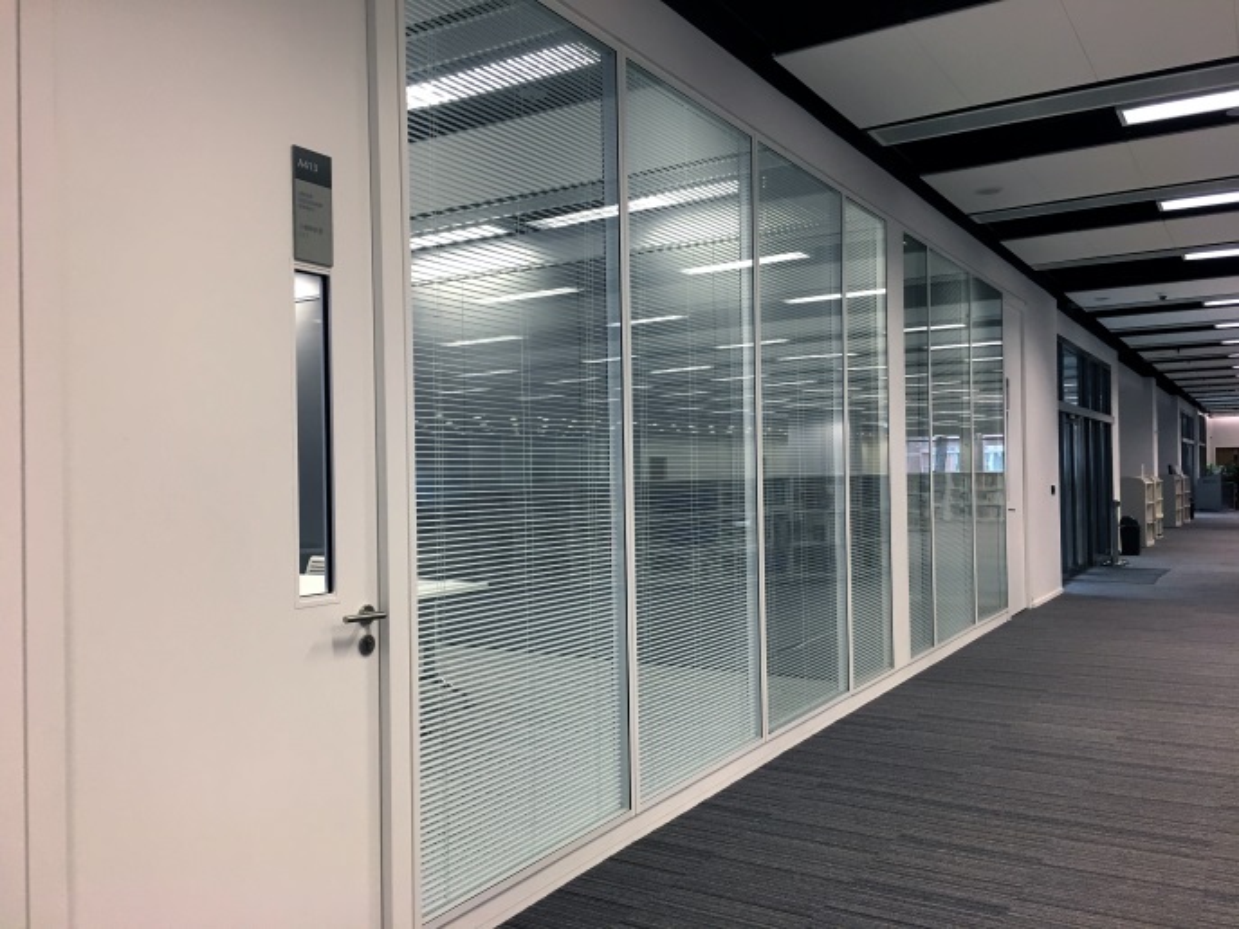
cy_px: 464
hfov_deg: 61.7
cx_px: 620
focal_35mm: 29
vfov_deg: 48.2
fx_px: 1038
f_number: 2.2
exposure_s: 1/33
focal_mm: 4.15
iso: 125
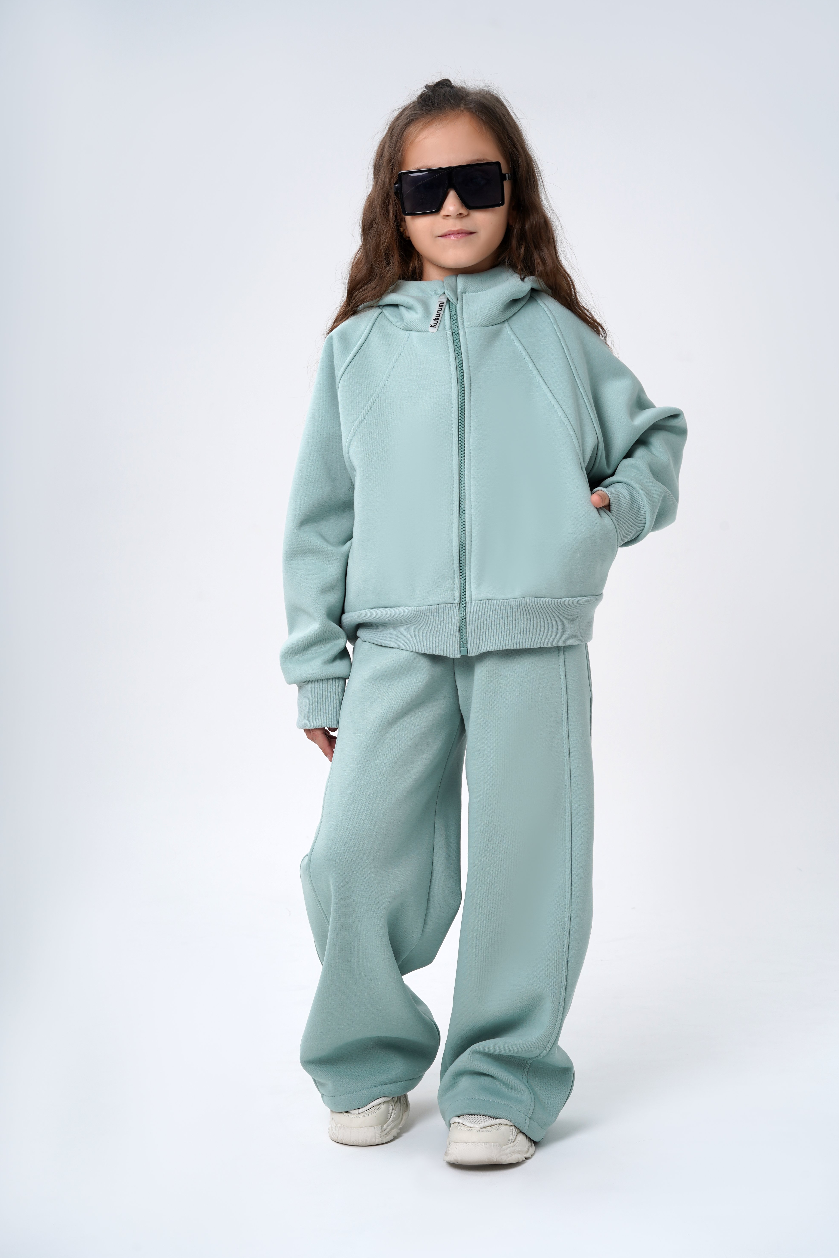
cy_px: 619
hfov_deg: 26.5
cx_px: 424
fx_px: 1783
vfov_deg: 38.9
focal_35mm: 51
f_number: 10
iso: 100
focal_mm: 50
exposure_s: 1/160
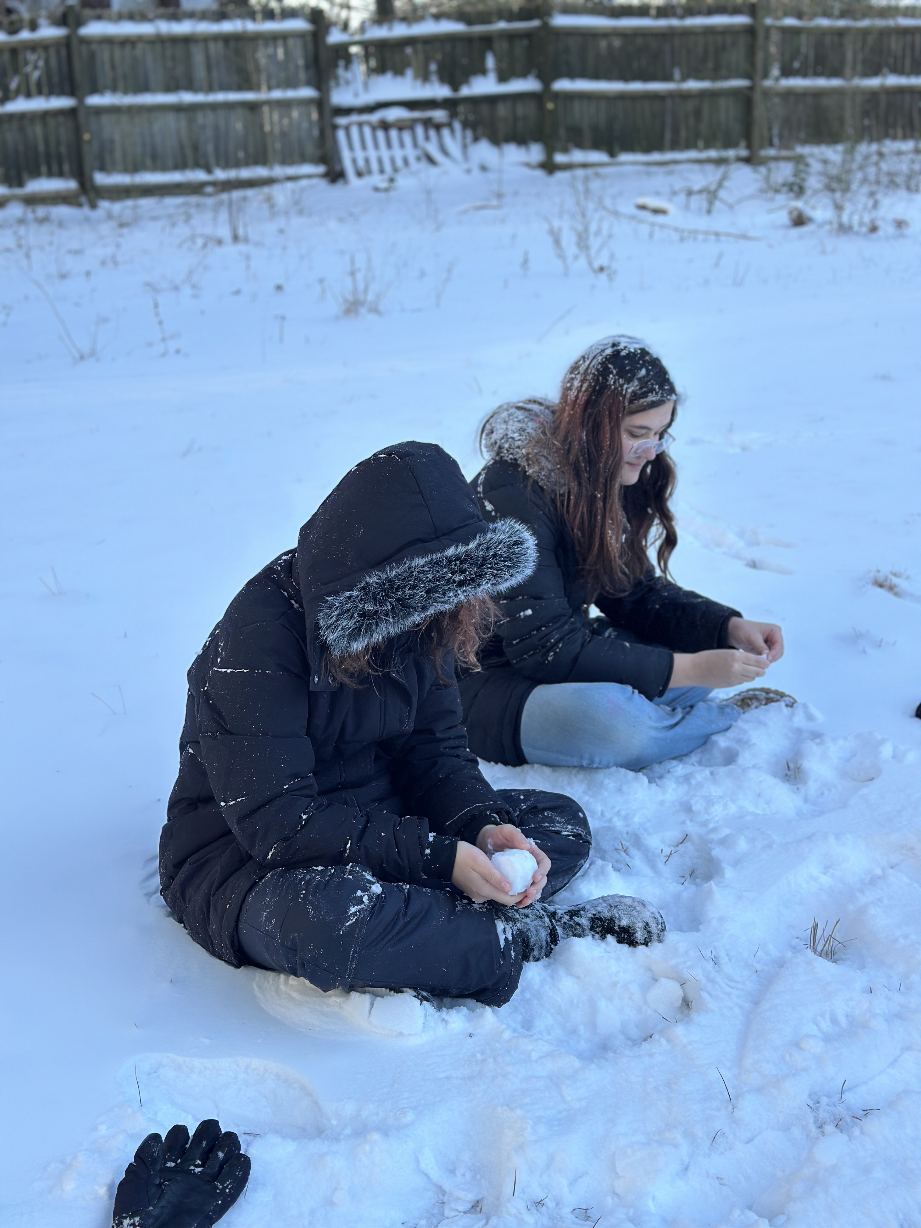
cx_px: 460
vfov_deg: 39.7
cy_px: 614
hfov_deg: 30.3
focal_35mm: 48
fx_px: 1703
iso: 80
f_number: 1.78
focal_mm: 6.86
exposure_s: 1/404
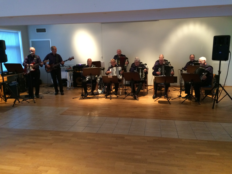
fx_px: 194
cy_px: 87
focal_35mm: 29
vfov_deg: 48.2
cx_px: 116
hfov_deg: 61.7
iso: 320
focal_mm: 4.15
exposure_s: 1/17
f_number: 2.2
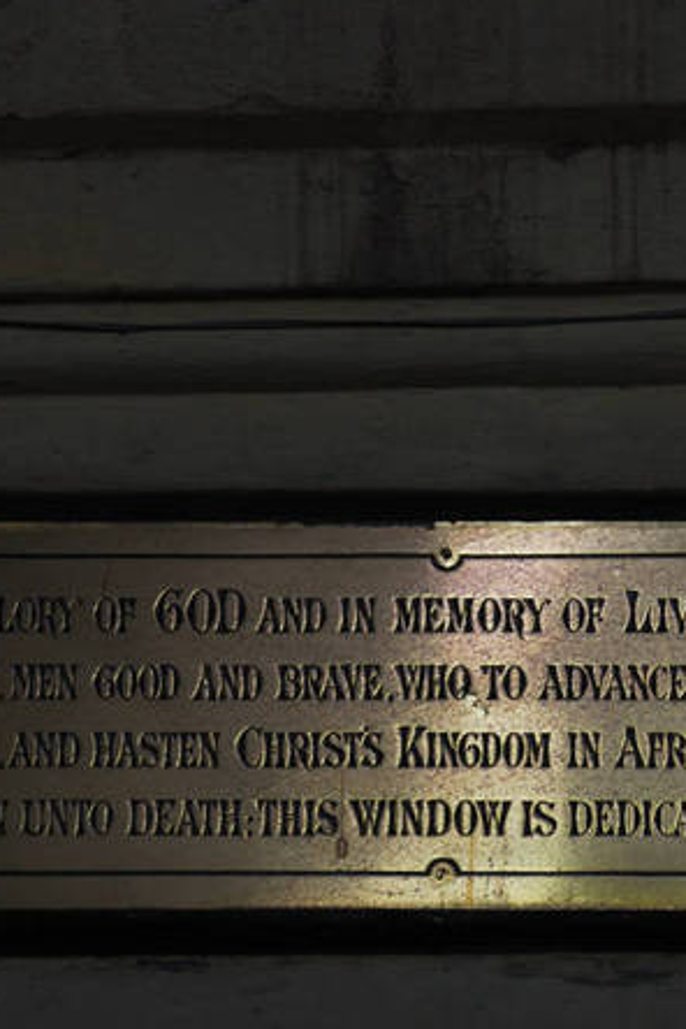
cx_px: 466
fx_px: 7574
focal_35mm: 265
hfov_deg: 5.2
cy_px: 496
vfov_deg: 7.8
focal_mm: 112
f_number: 5.6
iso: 250
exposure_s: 1/30
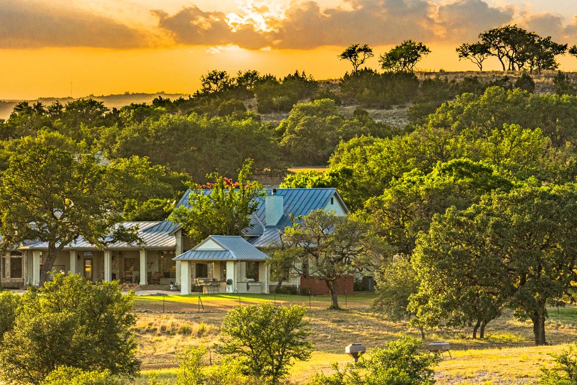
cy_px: 234
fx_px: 6973
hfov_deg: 4.7
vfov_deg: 3.2
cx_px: 270
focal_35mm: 435
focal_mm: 194
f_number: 13
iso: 125
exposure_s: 1/160
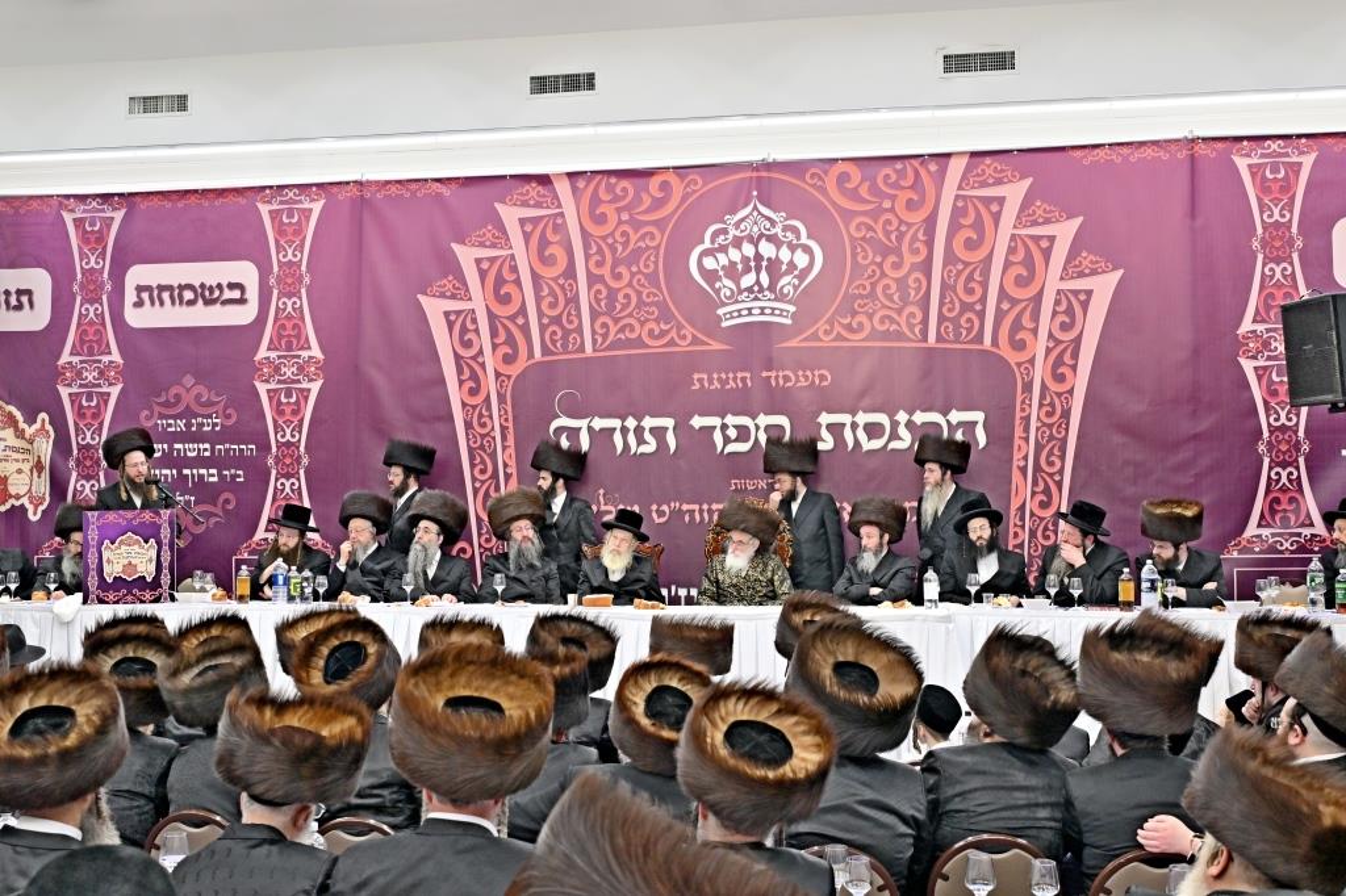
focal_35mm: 36
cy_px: 448
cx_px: 673
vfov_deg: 36.8
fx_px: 1345
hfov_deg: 53.1
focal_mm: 24
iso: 500
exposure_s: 1/200
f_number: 4
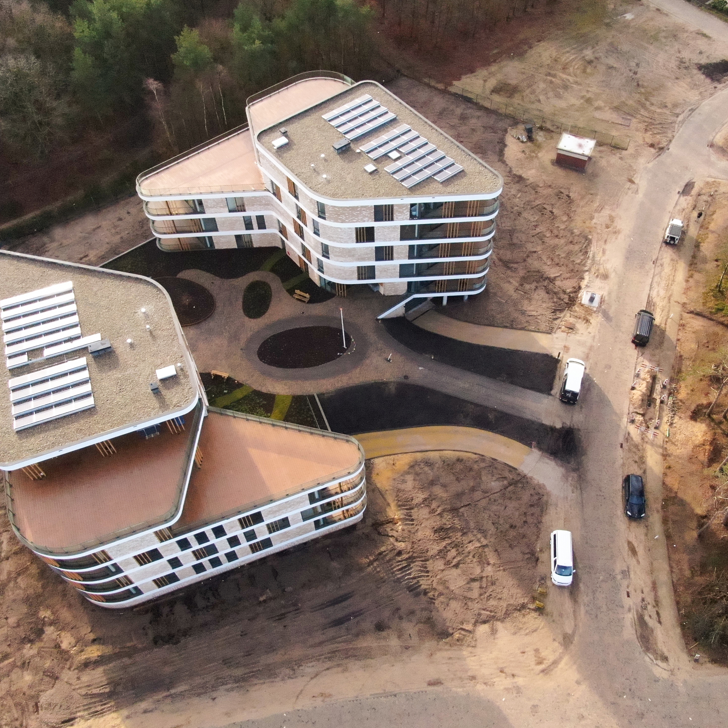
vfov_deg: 55.6
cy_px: 358
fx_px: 690
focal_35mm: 29
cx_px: 367
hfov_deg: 55.6
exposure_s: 1/3200
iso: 1600
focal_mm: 4.39
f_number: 2.8
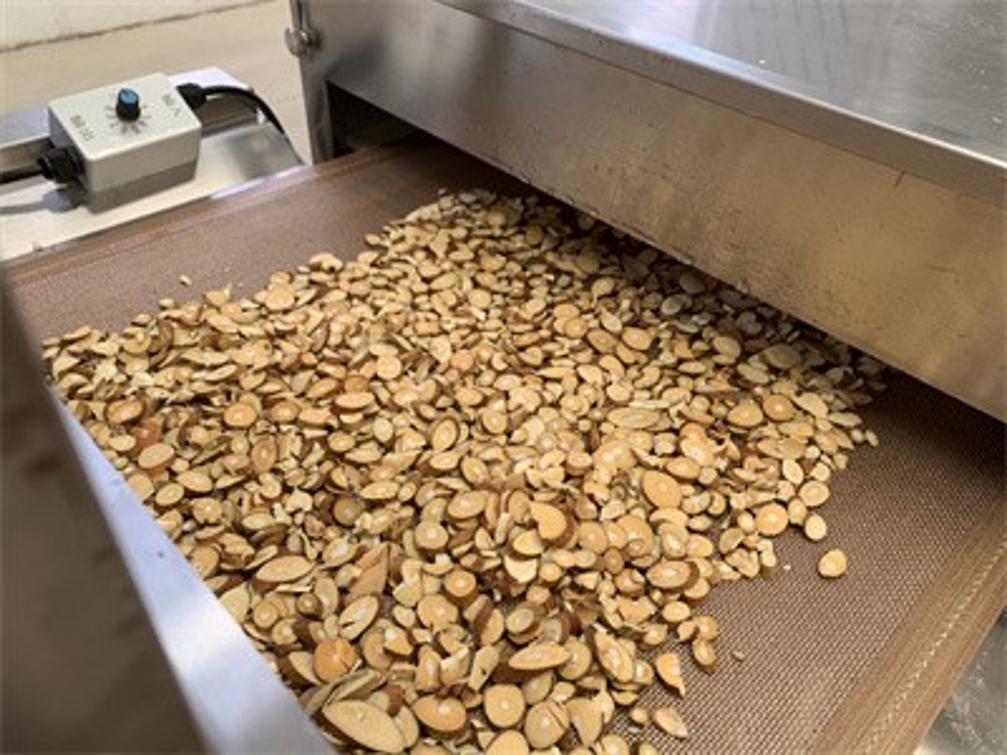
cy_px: 378
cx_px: 504
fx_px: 756
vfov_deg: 53.1
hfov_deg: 67.3
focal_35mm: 26
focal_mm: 4.25
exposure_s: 1/114
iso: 100
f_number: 1.8
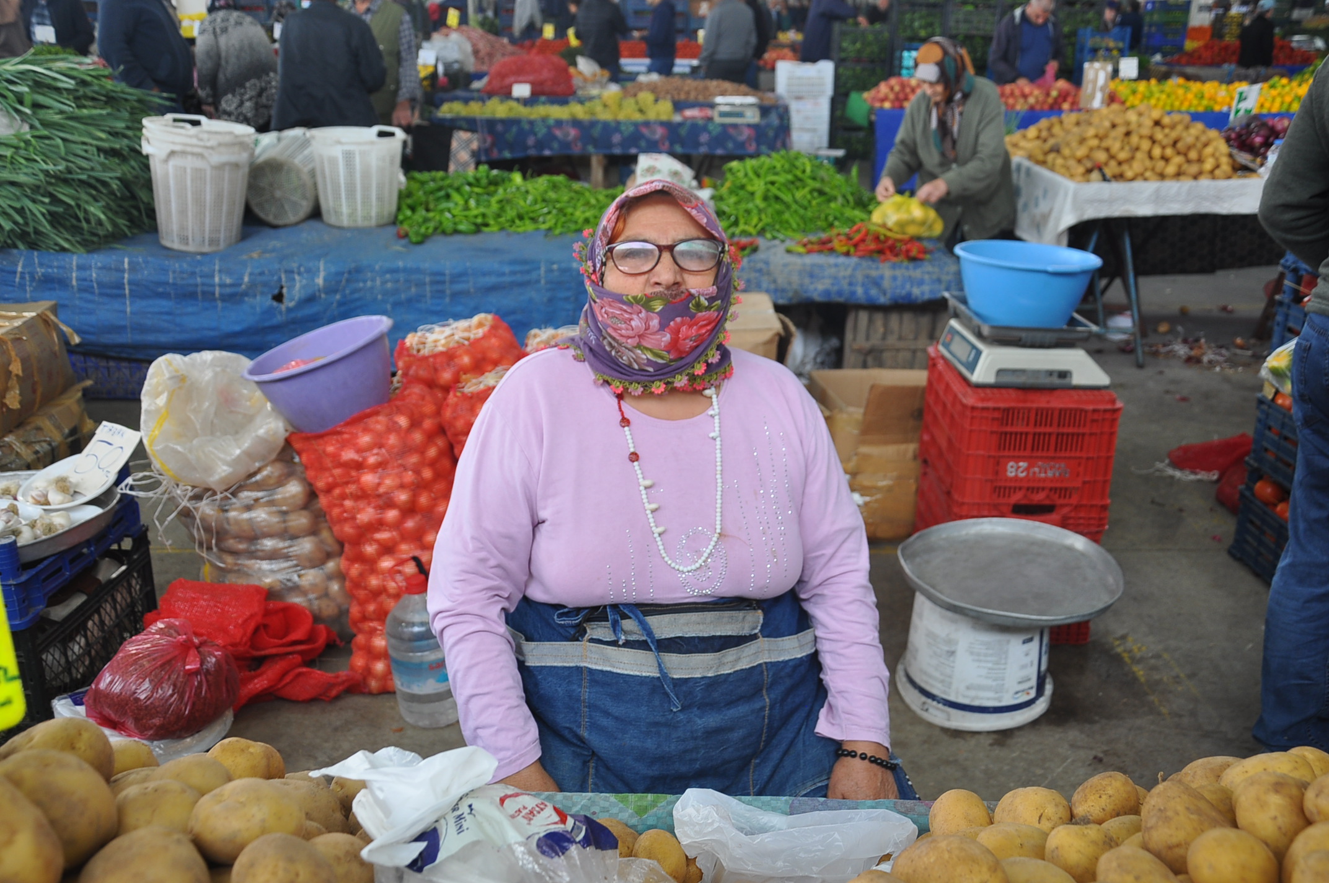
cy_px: 442
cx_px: 664
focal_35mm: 33
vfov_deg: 39.9
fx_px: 1217
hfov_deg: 57.3
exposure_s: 1/60
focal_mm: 22
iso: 200
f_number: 4
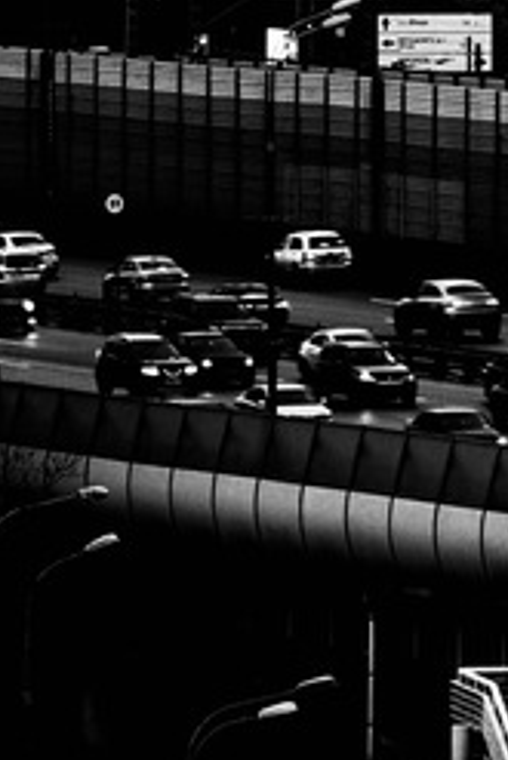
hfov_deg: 2.0
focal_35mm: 698
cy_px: -291
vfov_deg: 2.9
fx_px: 14757
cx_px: 597
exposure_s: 1/40
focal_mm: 105
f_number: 5.6
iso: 100
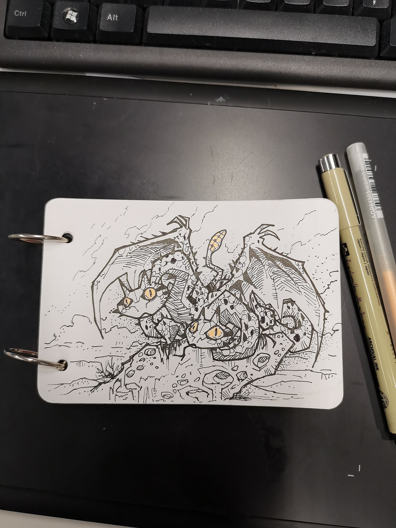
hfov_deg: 51.3
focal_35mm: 27
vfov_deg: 65.3
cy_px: 264
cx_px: 198
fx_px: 412
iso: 200
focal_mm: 5.58
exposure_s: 1/100
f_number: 1.8
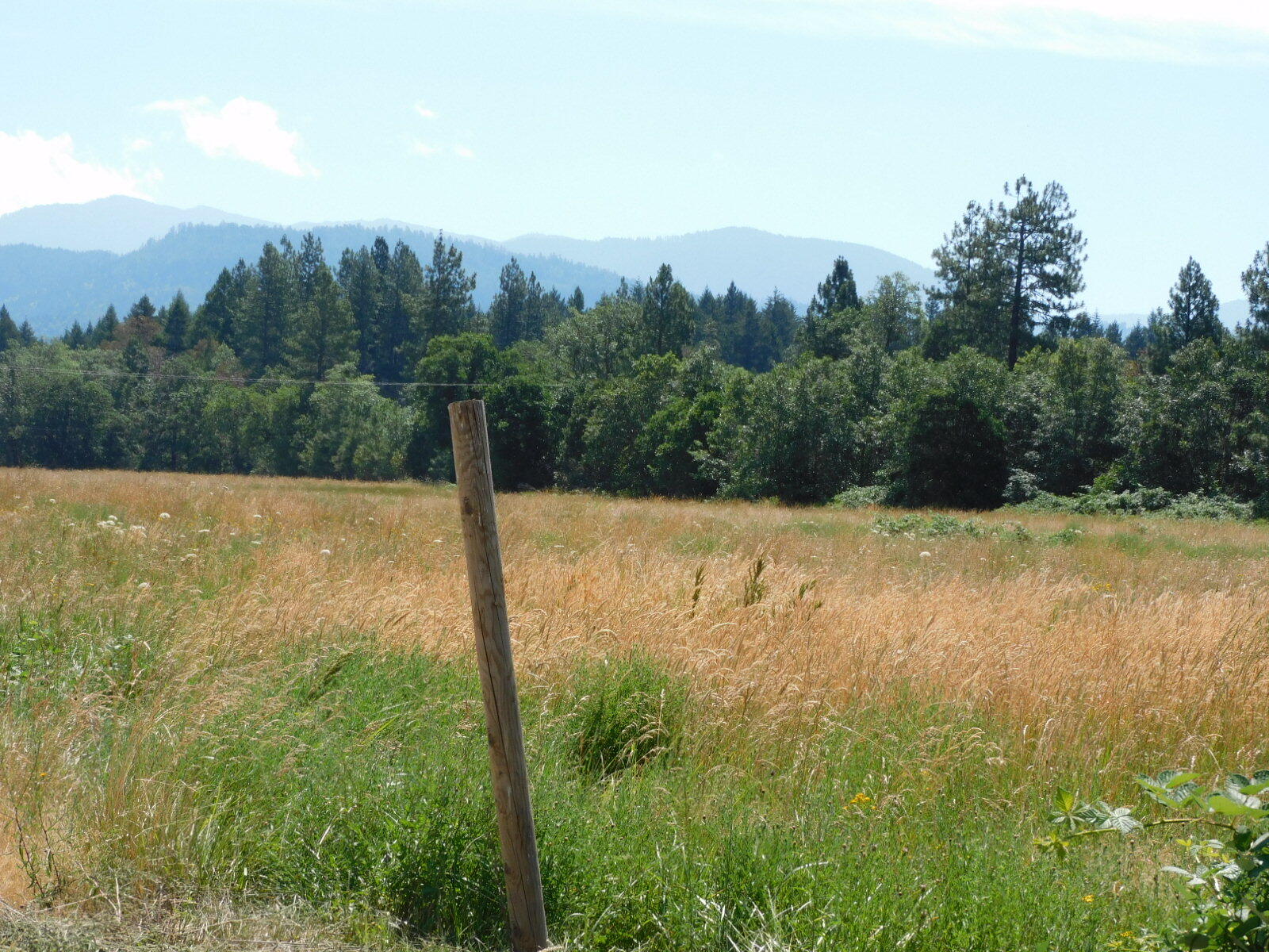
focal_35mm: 95
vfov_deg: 15.6
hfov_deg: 20.7
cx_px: 634
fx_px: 3483
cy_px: 476
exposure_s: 1/500
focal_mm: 17
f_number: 4.8
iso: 125
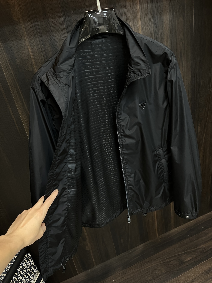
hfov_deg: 53.1
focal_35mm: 26
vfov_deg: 67.3
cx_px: 106
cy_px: 142
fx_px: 212
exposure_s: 1/55
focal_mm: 5.1
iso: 400
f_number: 1.6
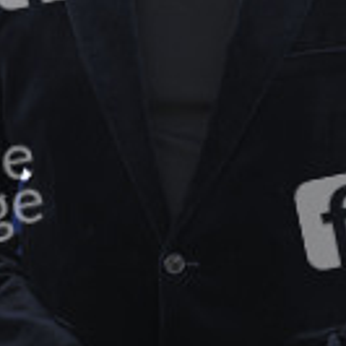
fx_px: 1911
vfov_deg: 10.3
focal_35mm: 169
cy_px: 78
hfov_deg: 10.3
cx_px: 193
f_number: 5.6
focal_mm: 66
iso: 500
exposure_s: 1/200
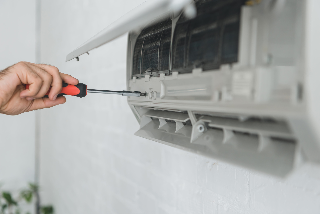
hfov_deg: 33.4
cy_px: 107
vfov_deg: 22.6
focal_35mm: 60
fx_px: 534
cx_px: 160
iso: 250
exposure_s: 1/250
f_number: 3.5
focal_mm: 60
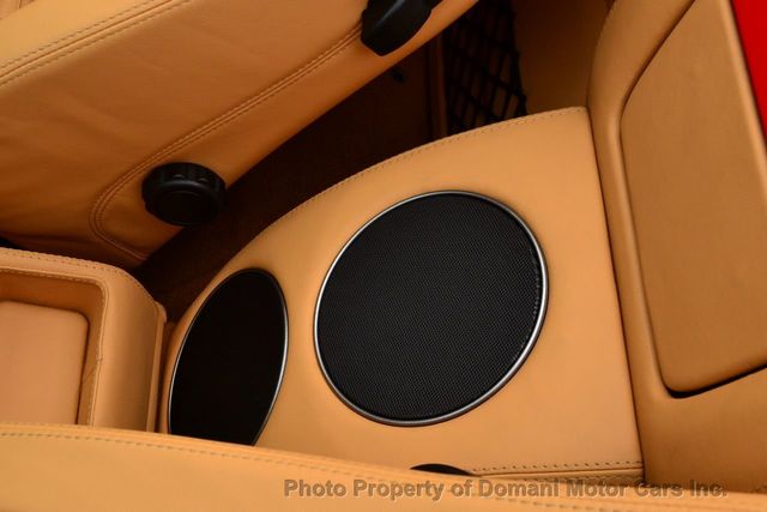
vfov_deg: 34.2
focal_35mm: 39
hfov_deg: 49.5
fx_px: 831
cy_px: 256
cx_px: 384
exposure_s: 1/320
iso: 800
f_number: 9
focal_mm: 26
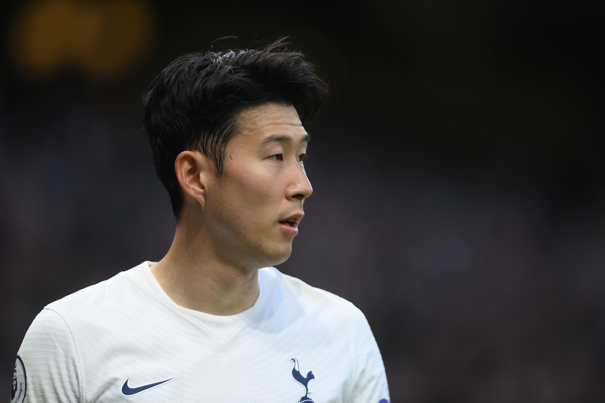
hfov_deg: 5.1
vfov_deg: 3.4
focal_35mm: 406
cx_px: 300
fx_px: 6822
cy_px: 201
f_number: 3.2
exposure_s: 1/1600
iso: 1600
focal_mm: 400
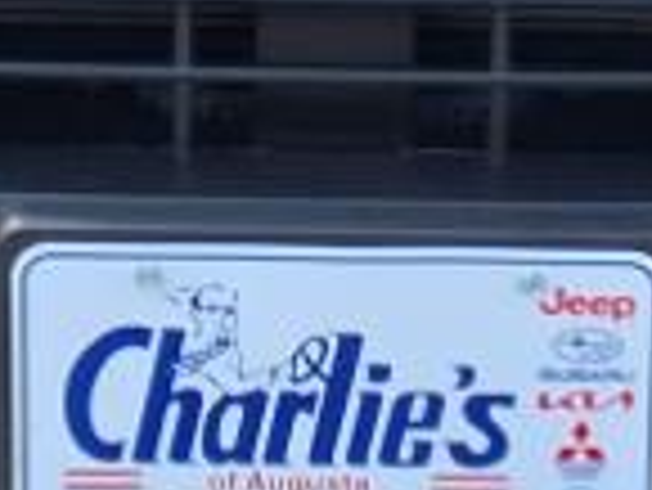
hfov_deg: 10.3
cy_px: -333
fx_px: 3601
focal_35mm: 191
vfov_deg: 7.6
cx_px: 274
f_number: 1.9
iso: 40
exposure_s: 1/833
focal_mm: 3.58
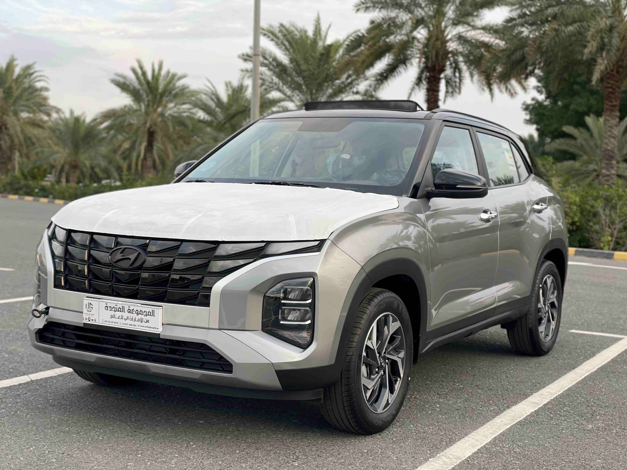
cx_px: 314
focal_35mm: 52
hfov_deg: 36.8
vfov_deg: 28.0
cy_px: 235
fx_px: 942
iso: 25
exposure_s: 1/148
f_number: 2
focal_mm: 6
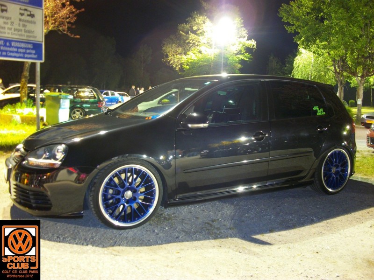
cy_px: 140
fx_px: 367
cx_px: 187
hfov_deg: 54.0
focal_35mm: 34
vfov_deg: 41.8
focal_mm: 5.7
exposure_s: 1.5
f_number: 2.9
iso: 173
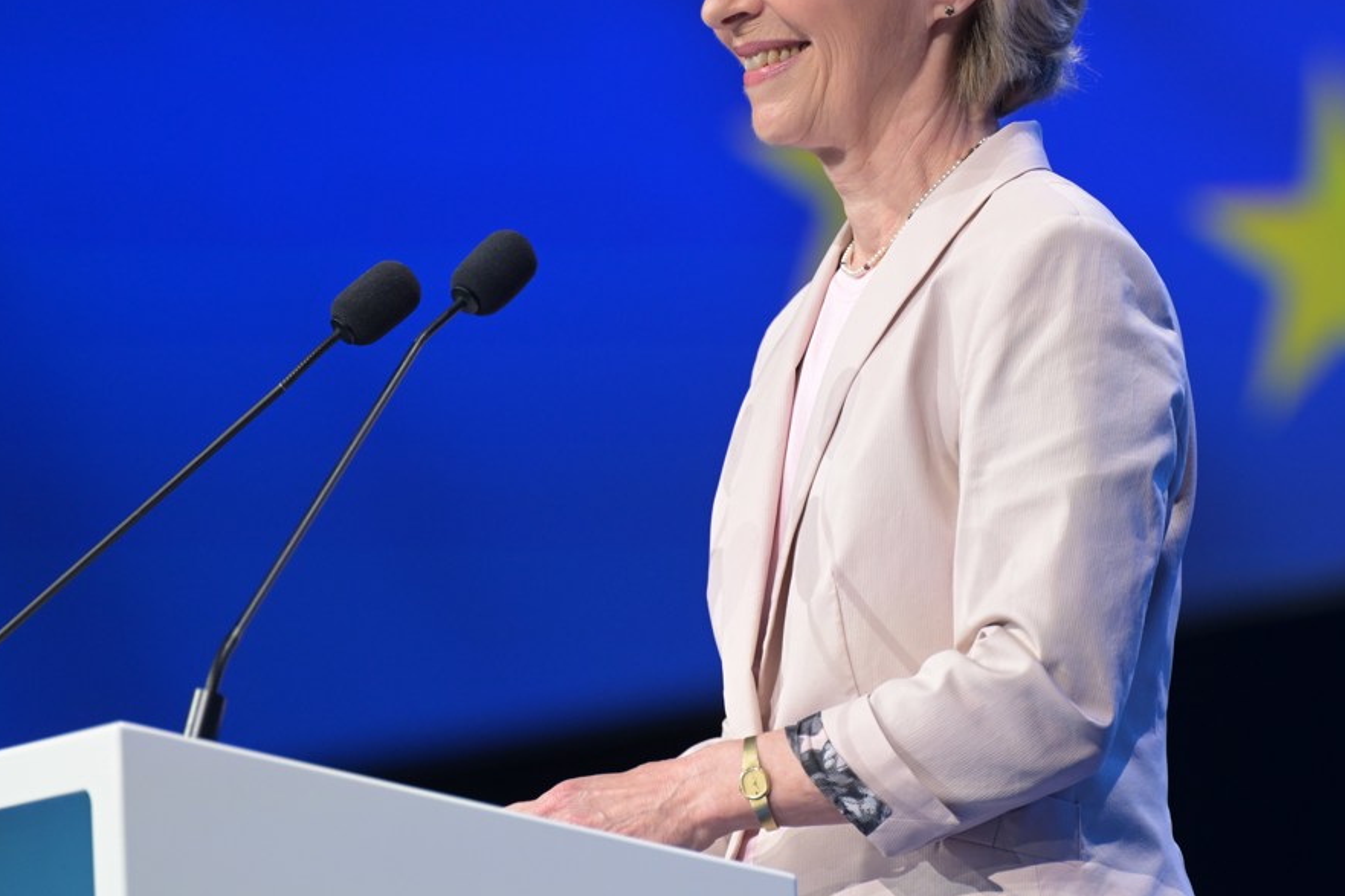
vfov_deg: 3.4
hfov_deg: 5.1
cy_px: 303
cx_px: 921
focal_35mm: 407
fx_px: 15202
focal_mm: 280
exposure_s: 1/320
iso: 1600
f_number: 4.5
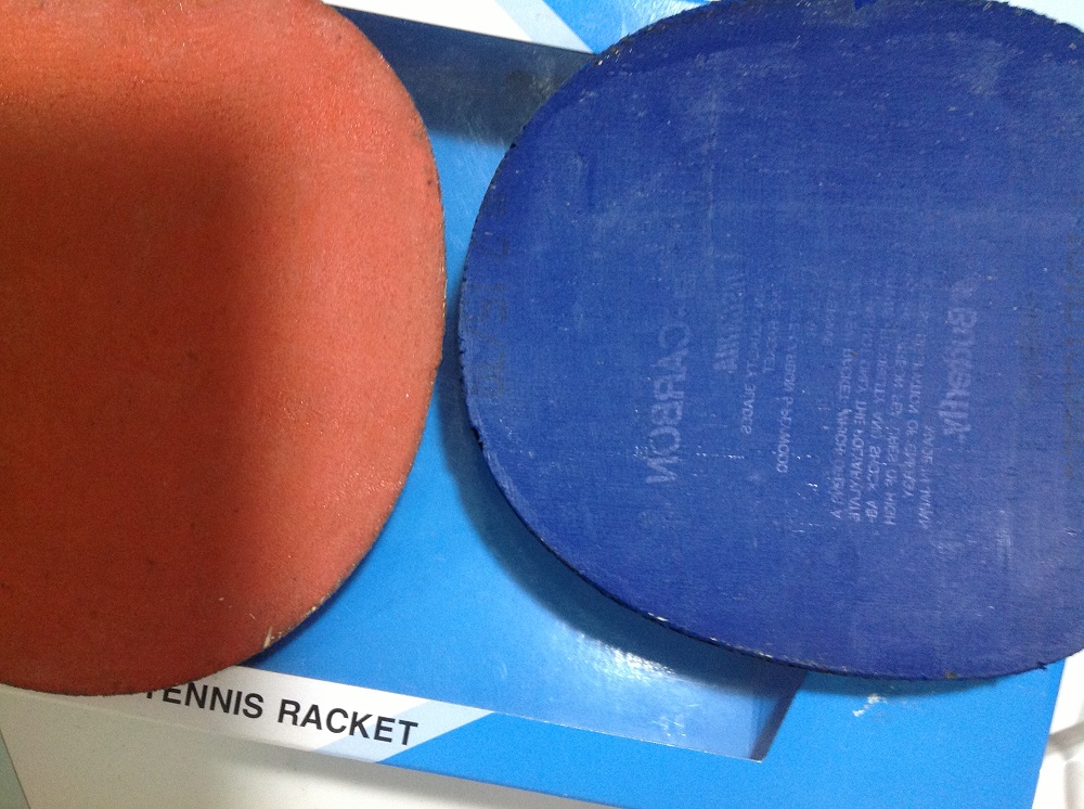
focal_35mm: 35
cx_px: 542
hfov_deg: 52.7
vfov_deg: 40.6
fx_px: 1094
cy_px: 404
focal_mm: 4.28
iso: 200
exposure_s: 1/17
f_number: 2.4
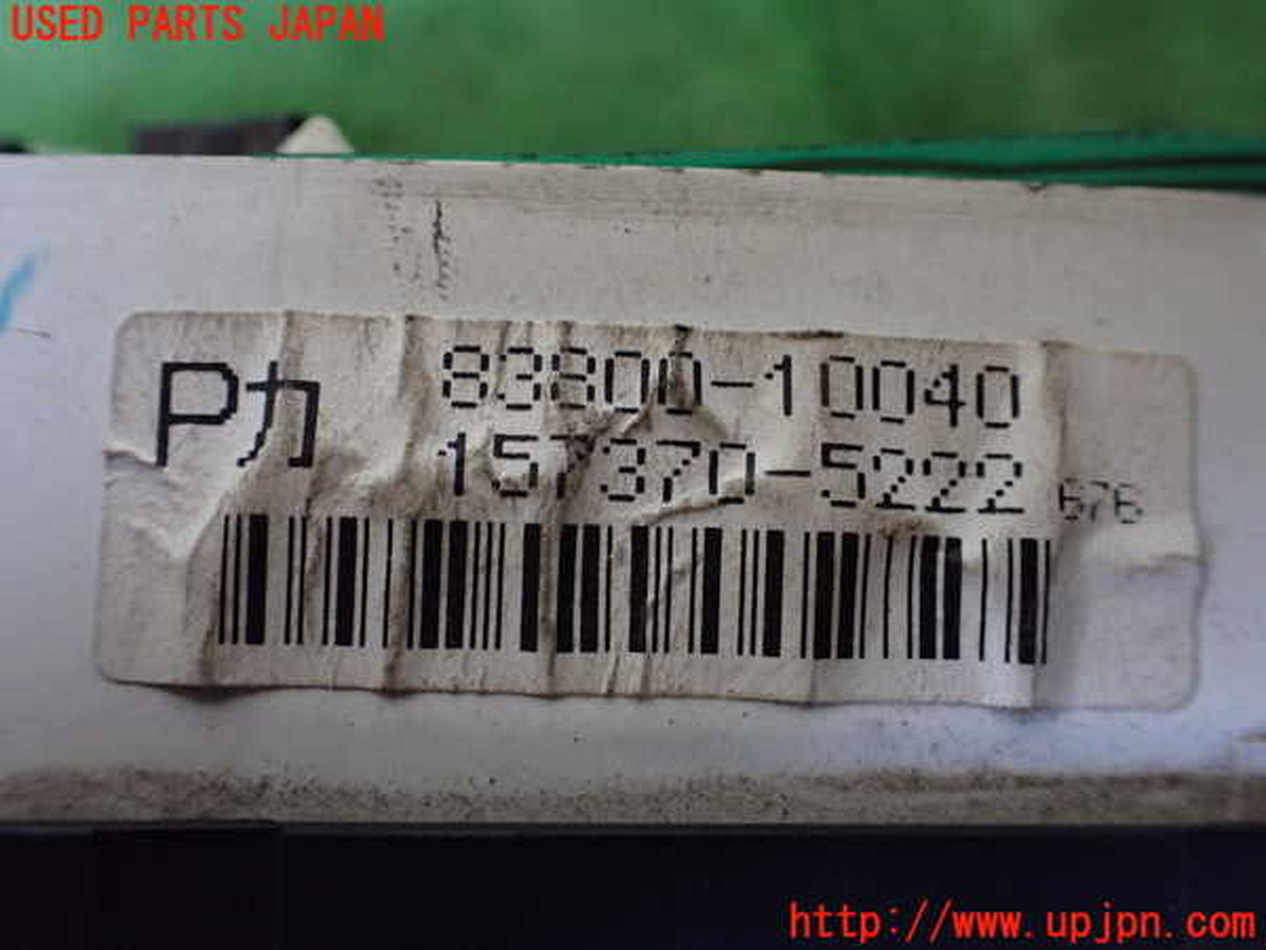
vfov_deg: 46.8
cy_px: 475
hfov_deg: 60.0
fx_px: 1097
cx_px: 633
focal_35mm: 30
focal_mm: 5.4
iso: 800
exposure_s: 1/125
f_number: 2.3
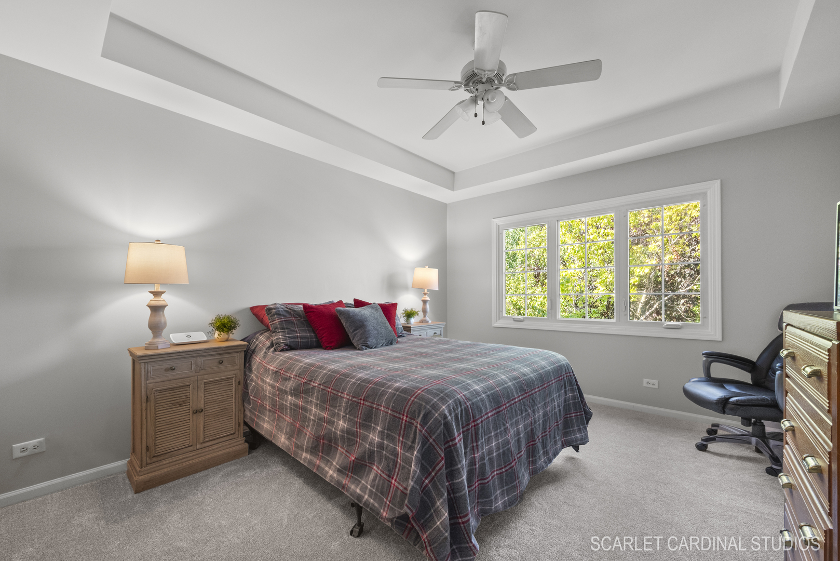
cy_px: 280
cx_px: 420
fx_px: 327
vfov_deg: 81.3
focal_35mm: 14
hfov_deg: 104.2
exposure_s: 1/5
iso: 640
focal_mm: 14
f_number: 11
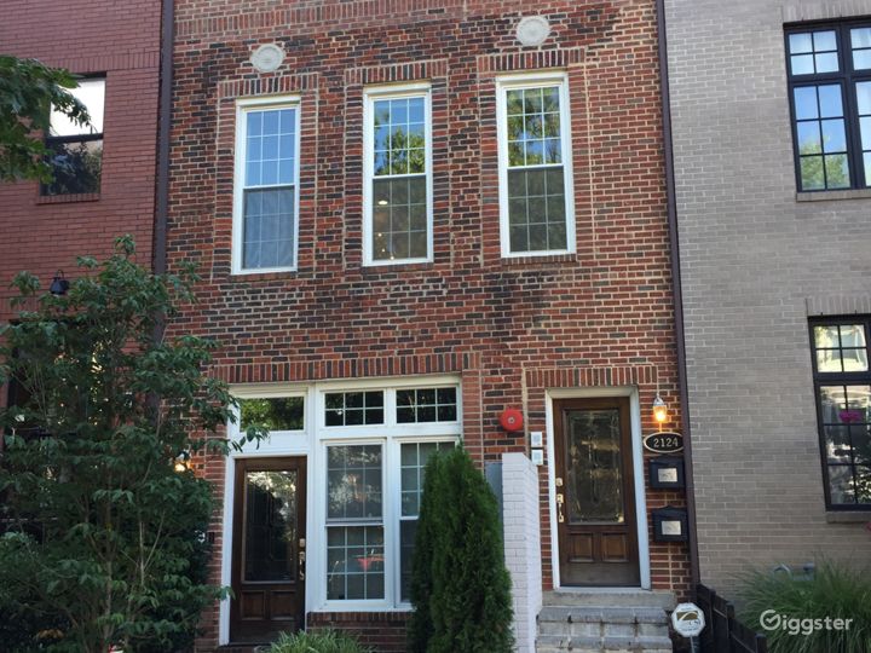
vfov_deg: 48.2
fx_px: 730
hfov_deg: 61.7
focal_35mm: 29
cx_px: 436
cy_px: 326
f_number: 2.2
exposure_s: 1/120
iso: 32
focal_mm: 4.15
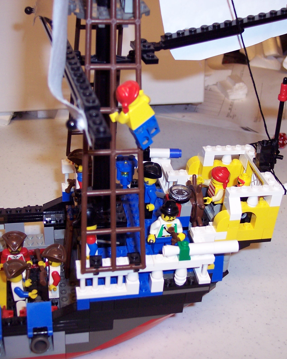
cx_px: 148
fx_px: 542
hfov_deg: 29.7
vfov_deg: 36.7
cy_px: 179
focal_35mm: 51
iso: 140
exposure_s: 1/60
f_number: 2.8
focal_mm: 8
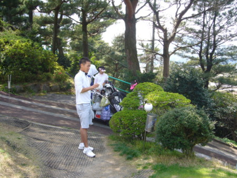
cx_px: 118
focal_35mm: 42
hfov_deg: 44.8
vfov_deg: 34.4
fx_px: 288
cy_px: 89
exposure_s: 1/160
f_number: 3.3
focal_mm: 6.9
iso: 80
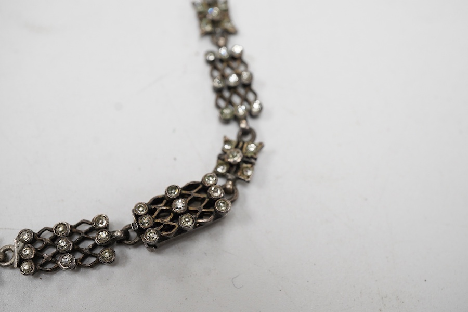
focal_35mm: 45
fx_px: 585
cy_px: 156
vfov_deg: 29.9
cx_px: 234
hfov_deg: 43.6
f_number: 11
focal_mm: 30
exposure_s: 1/125
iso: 1250
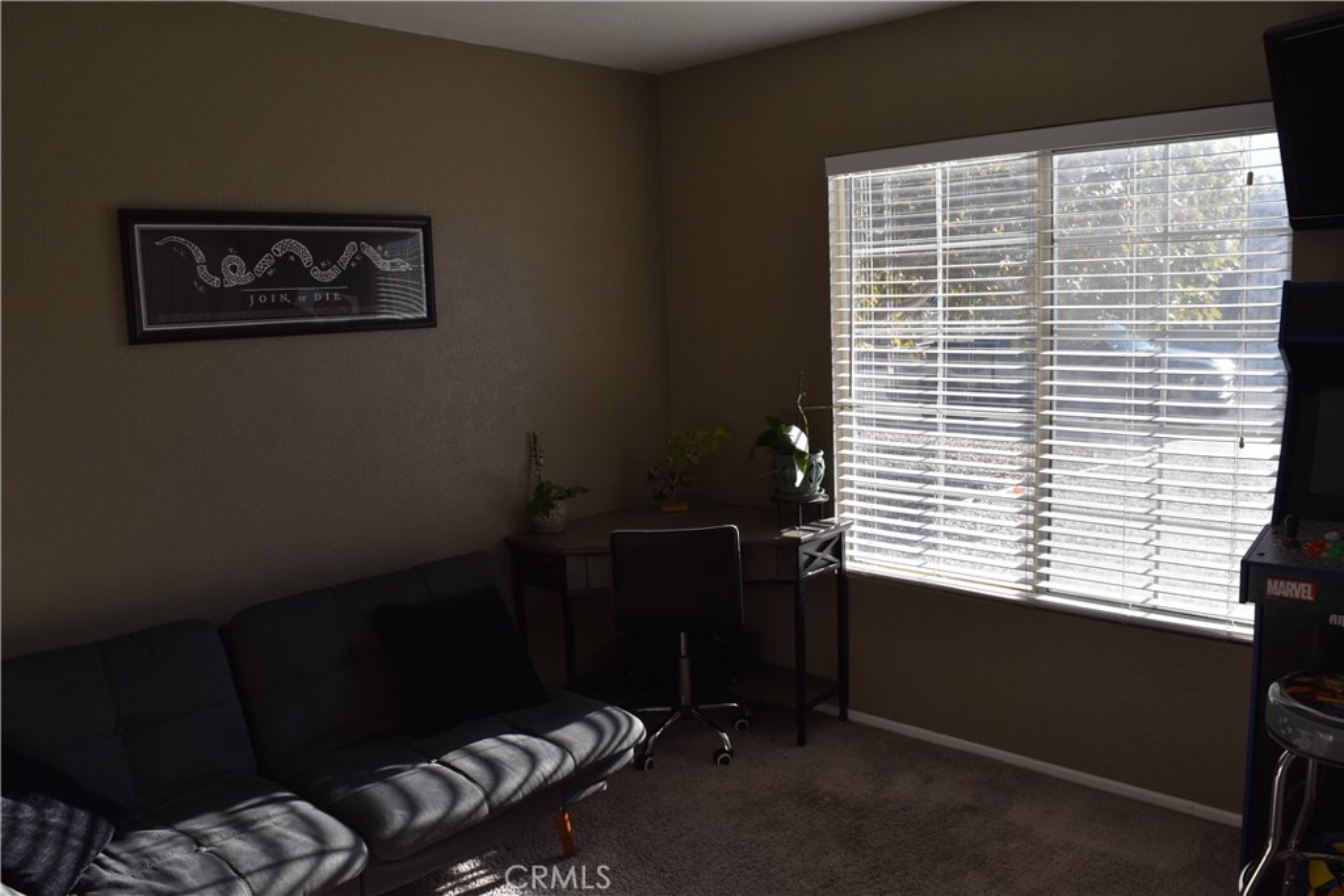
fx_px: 1008
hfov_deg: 67.4
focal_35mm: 27
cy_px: 448
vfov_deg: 47.9
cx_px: 672
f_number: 8
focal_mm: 18
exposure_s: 1/250
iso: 320
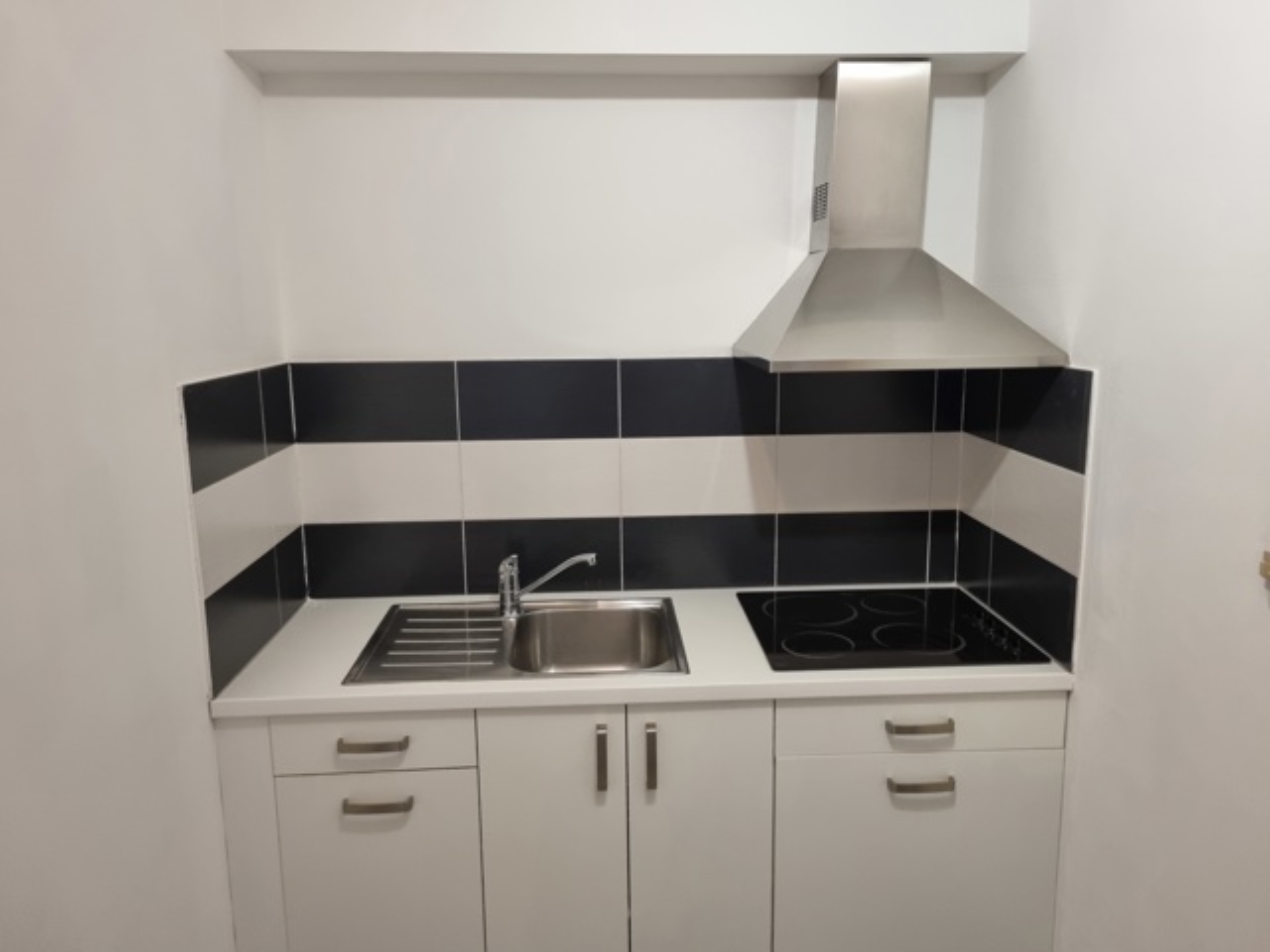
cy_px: 476
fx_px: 954
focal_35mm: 26
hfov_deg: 67.3
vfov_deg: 53.1
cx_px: 635
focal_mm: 5.4
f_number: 1.8
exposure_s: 1/100
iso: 250
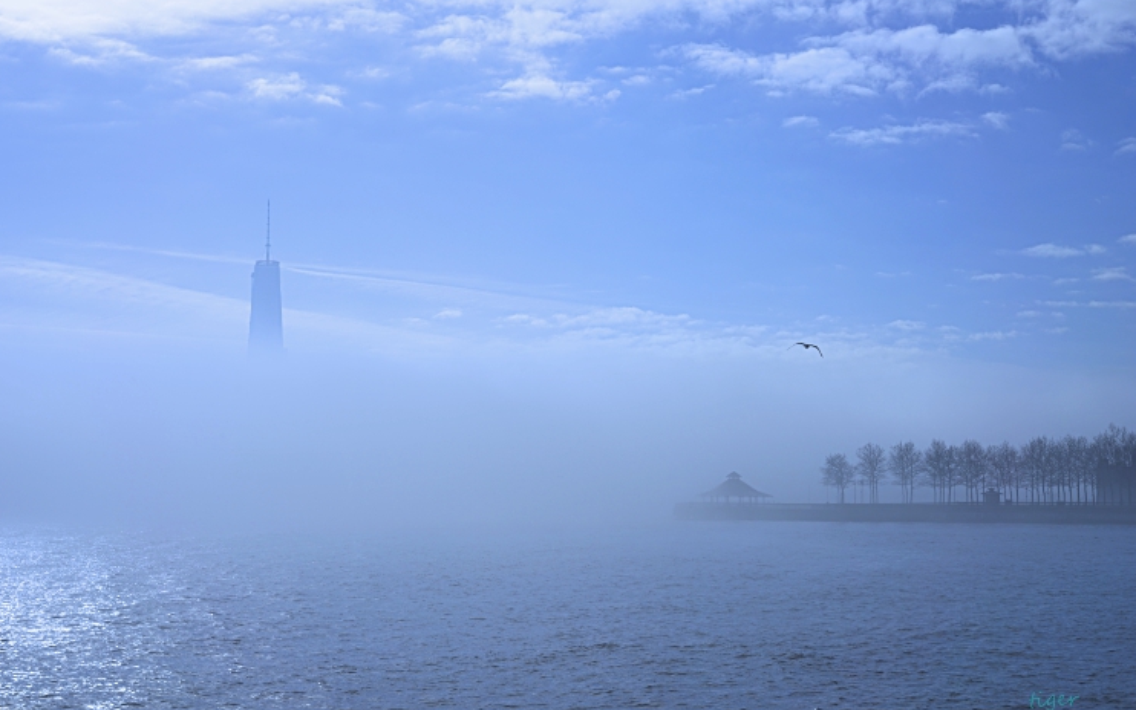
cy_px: 344
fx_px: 1765
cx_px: 570
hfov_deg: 35.7
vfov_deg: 22.8
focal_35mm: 57
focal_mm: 55
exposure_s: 1/400
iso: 100
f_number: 14
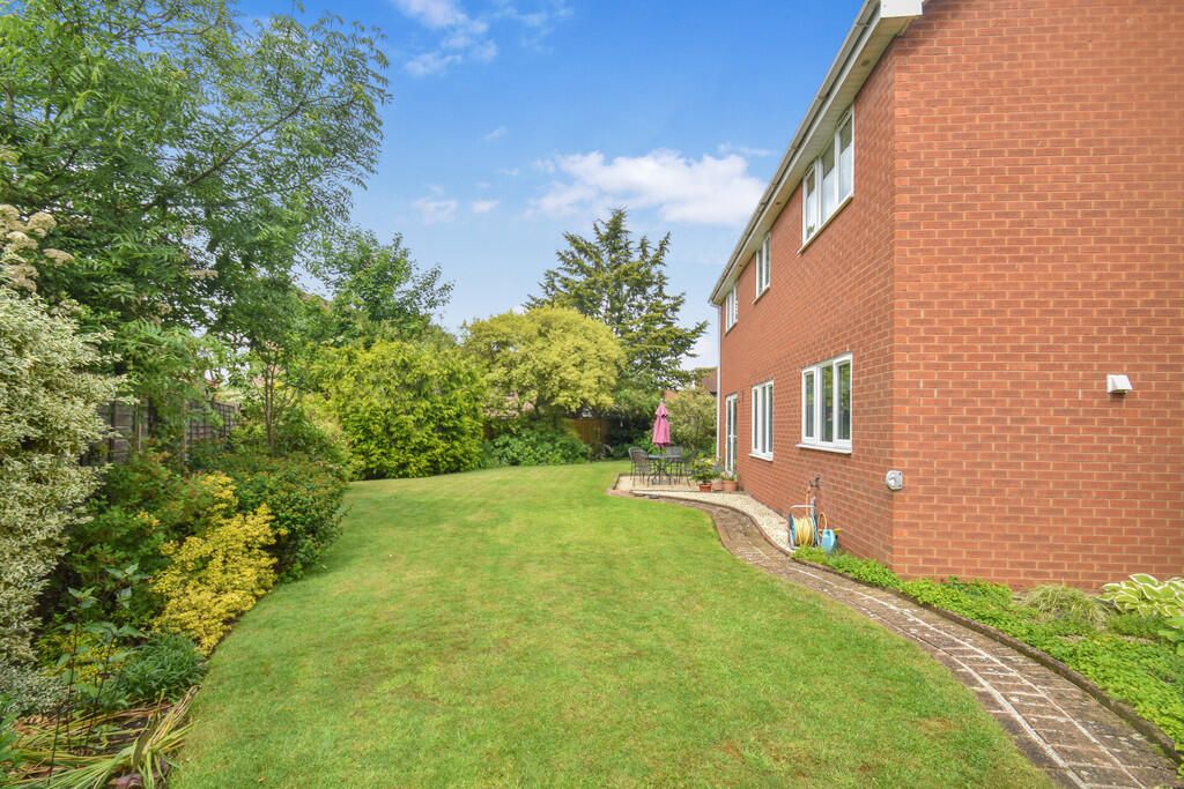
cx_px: 592
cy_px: 394
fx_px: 493
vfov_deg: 77.3
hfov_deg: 100.4
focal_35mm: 15
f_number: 7.1
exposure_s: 1/250
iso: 200
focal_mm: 10
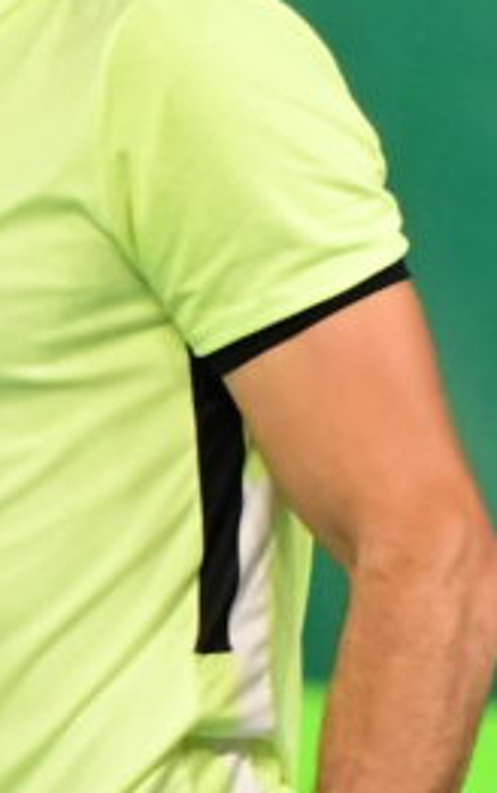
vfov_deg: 4.7
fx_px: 9698
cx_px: -127
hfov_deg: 2.9
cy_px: 185
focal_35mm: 448
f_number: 2.8
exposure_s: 1/640
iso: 3600
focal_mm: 150
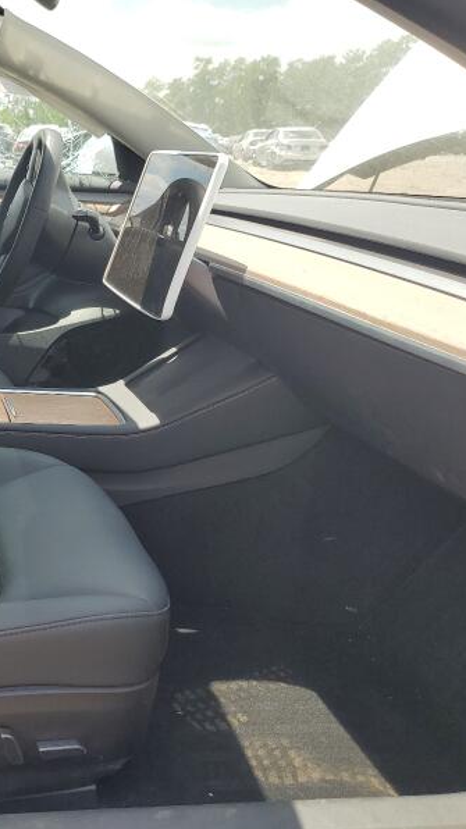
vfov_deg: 52.8
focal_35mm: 38
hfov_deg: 29.0
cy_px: 414
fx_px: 835
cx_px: -8
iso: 50
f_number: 1.5
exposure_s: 1/833
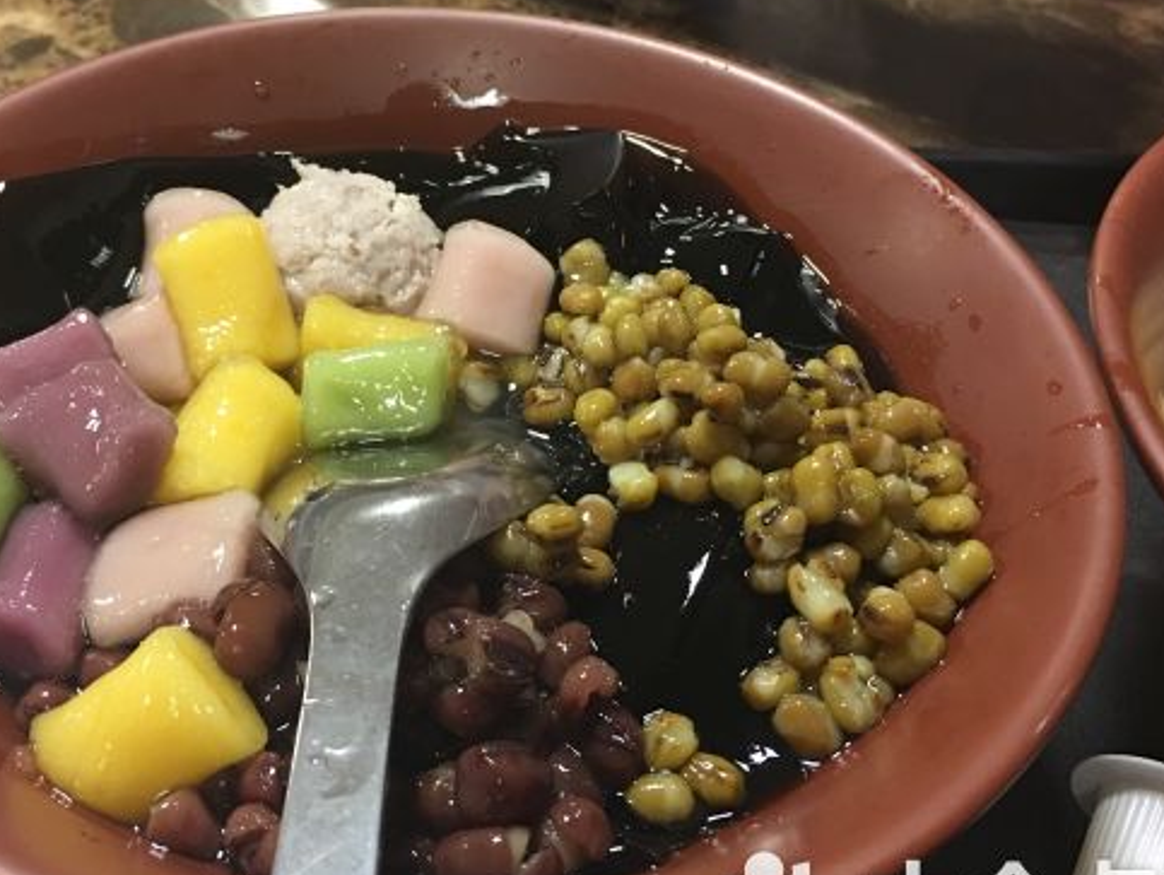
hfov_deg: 44.6
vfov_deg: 34.4
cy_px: 401
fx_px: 1413
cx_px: 482
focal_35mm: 42
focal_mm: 4.15
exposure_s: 1/17
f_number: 2.2
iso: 125
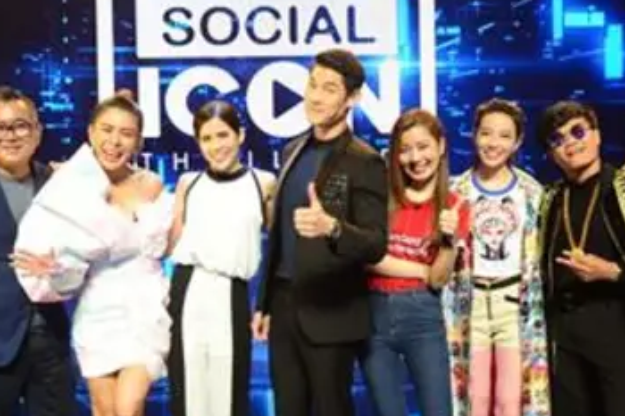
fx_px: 850
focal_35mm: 49
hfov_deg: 40.4
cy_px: 246
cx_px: 300
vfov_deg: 27.4
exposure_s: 1/60
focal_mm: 22
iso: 1600
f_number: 5.6
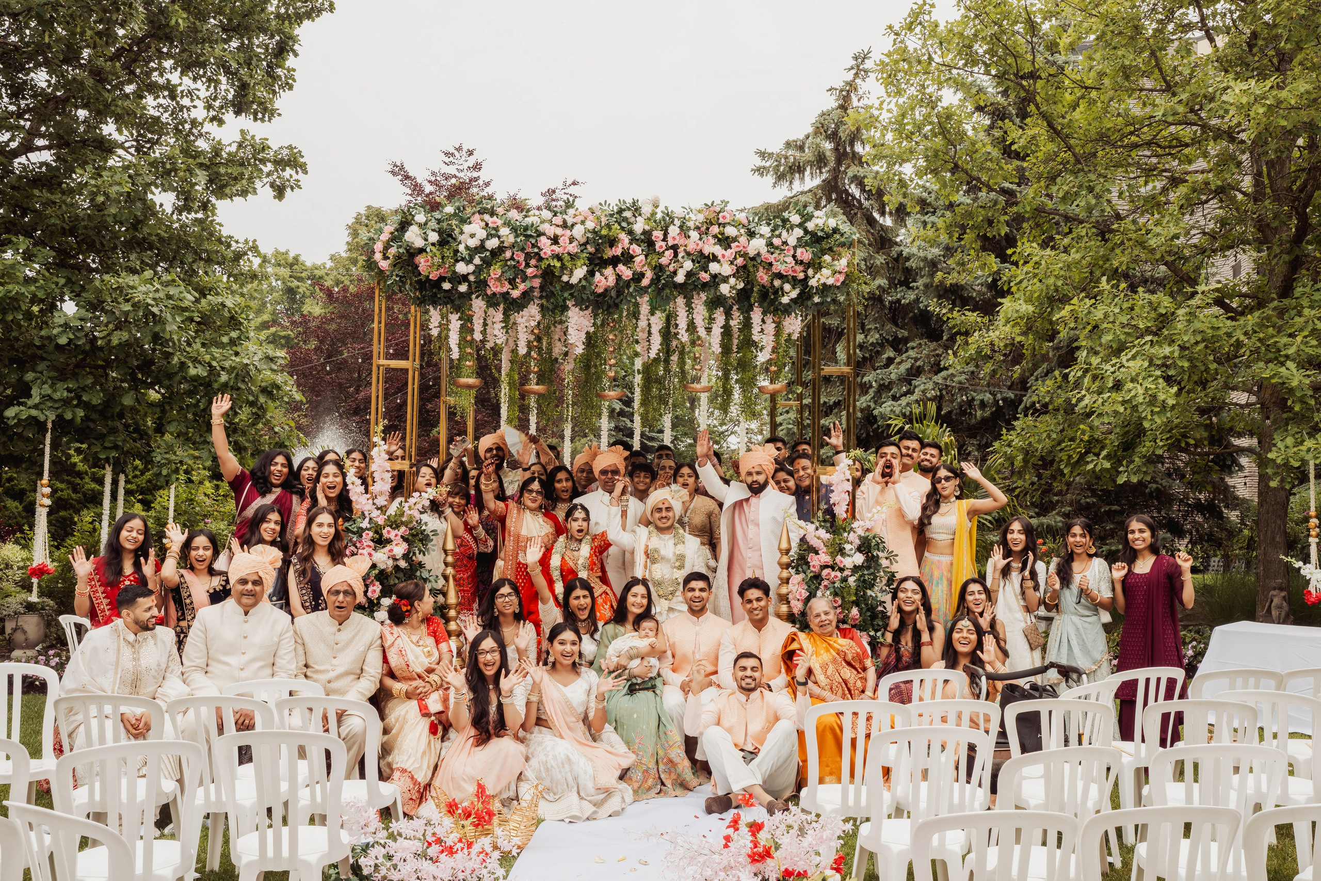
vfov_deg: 37.5
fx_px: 1299
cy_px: 440
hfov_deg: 53.9
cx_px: 660
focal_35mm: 35
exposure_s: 1/200
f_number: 10
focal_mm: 35.4
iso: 200
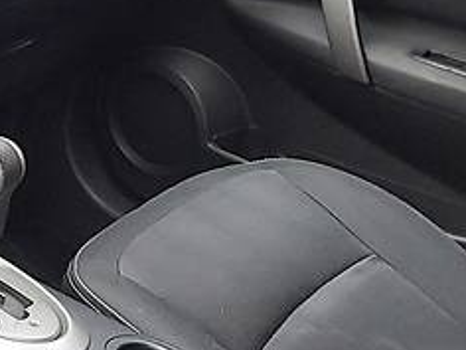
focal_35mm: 88
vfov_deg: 16.5
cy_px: 10
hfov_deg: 19.8
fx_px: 1185
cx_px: -194
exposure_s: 1/30
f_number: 1.7
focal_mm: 3.9
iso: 250
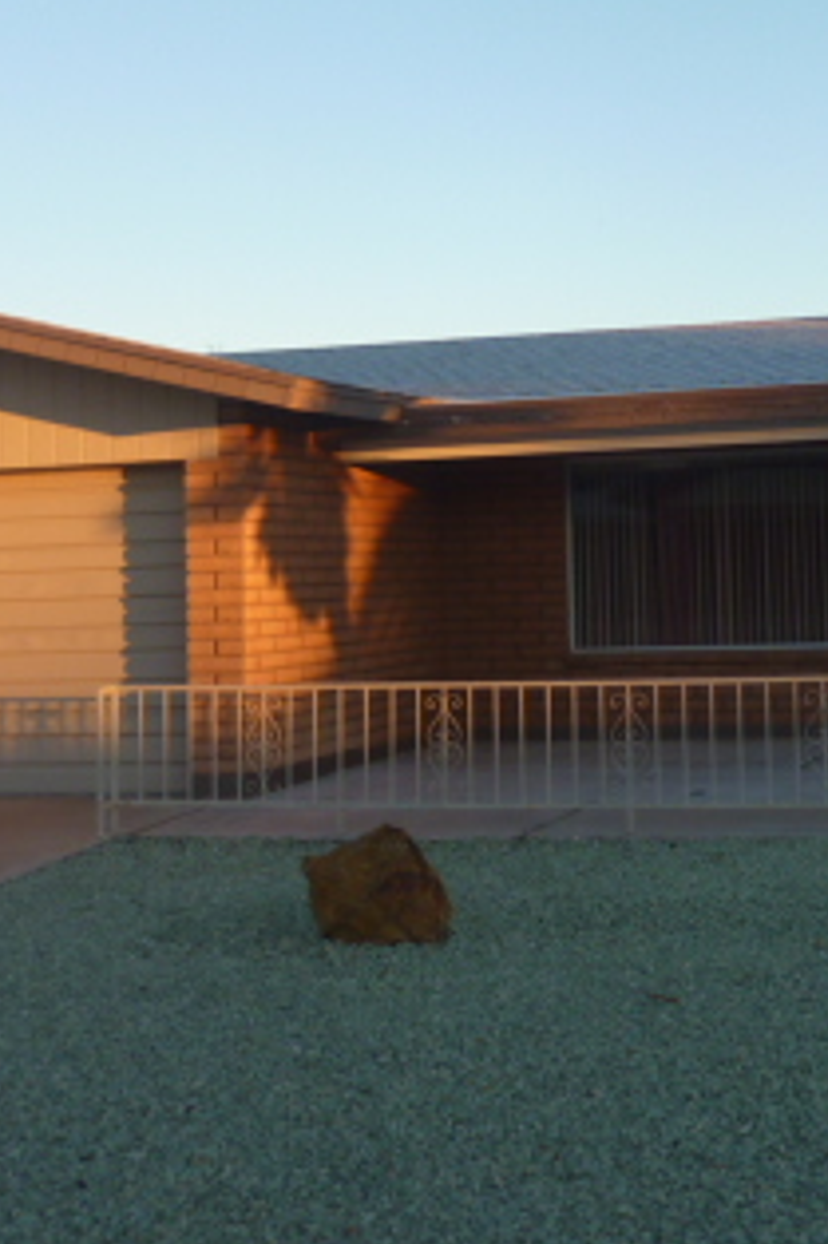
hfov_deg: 25.0
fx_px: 1830
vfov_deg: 37.2
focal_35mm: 53
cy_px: 424
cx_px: 689
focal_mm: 4.1
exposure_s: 1/125
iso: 80
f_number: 3.5
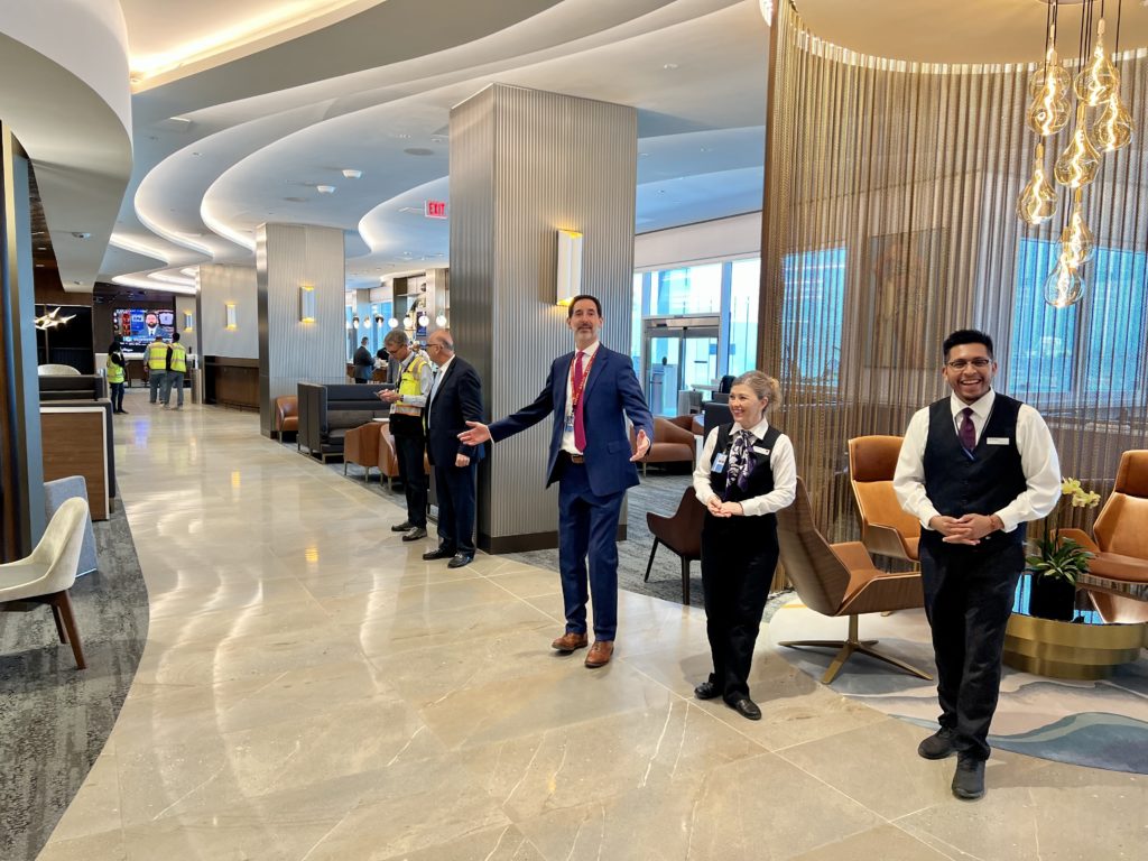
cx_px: 574
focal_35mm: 26
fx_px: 862
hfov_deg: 67.3
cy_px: 430
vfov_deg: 53.1
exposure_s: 1/100
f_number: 1.5
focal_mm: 5.7
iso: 125
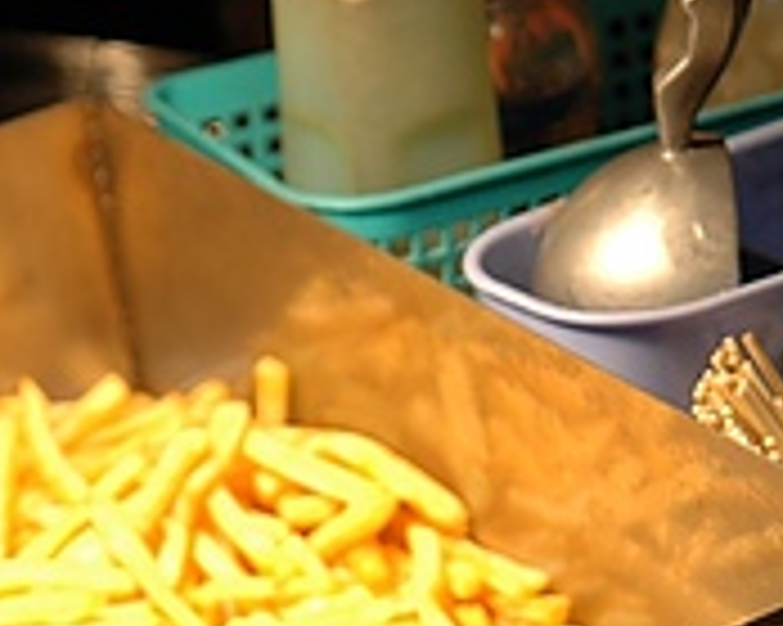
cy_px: 831
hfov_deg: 8.0
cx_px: 338
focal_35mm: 243
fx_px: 5628
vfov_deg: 6.3
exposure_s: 1/400
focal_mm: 50
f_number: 2.8
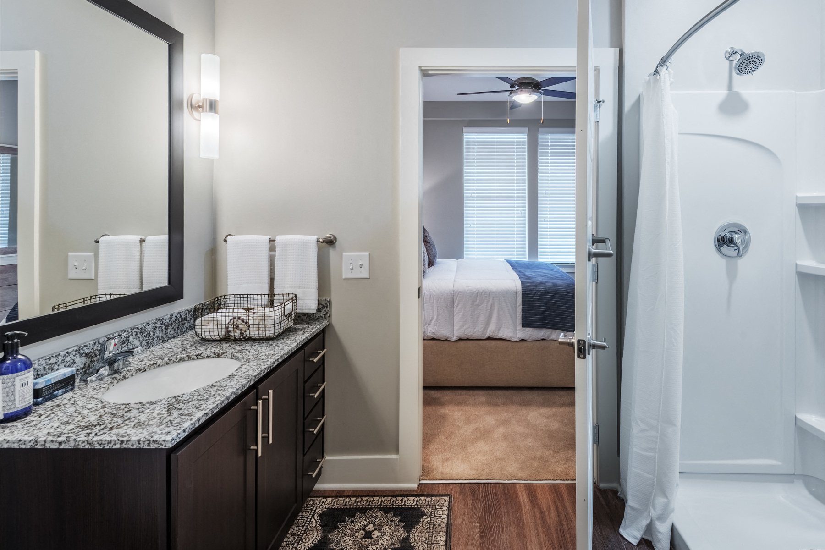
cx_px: 412
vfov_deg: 73.7
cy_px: 275
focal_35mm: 16
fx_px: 367
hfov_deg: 96.7
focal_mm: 16
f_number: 9
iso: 200
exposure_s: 1/125
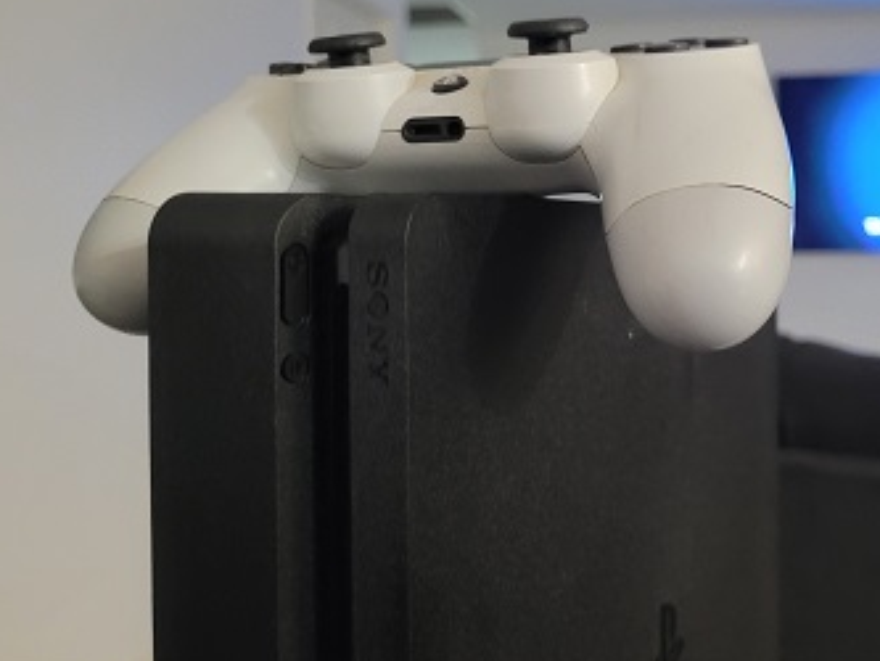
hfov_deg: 46.8
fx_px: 992
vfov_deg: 36.7
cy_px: 260
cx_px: 610
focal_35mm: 39
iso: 1250
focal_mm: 5.4
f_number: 1.8
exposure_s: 1/15
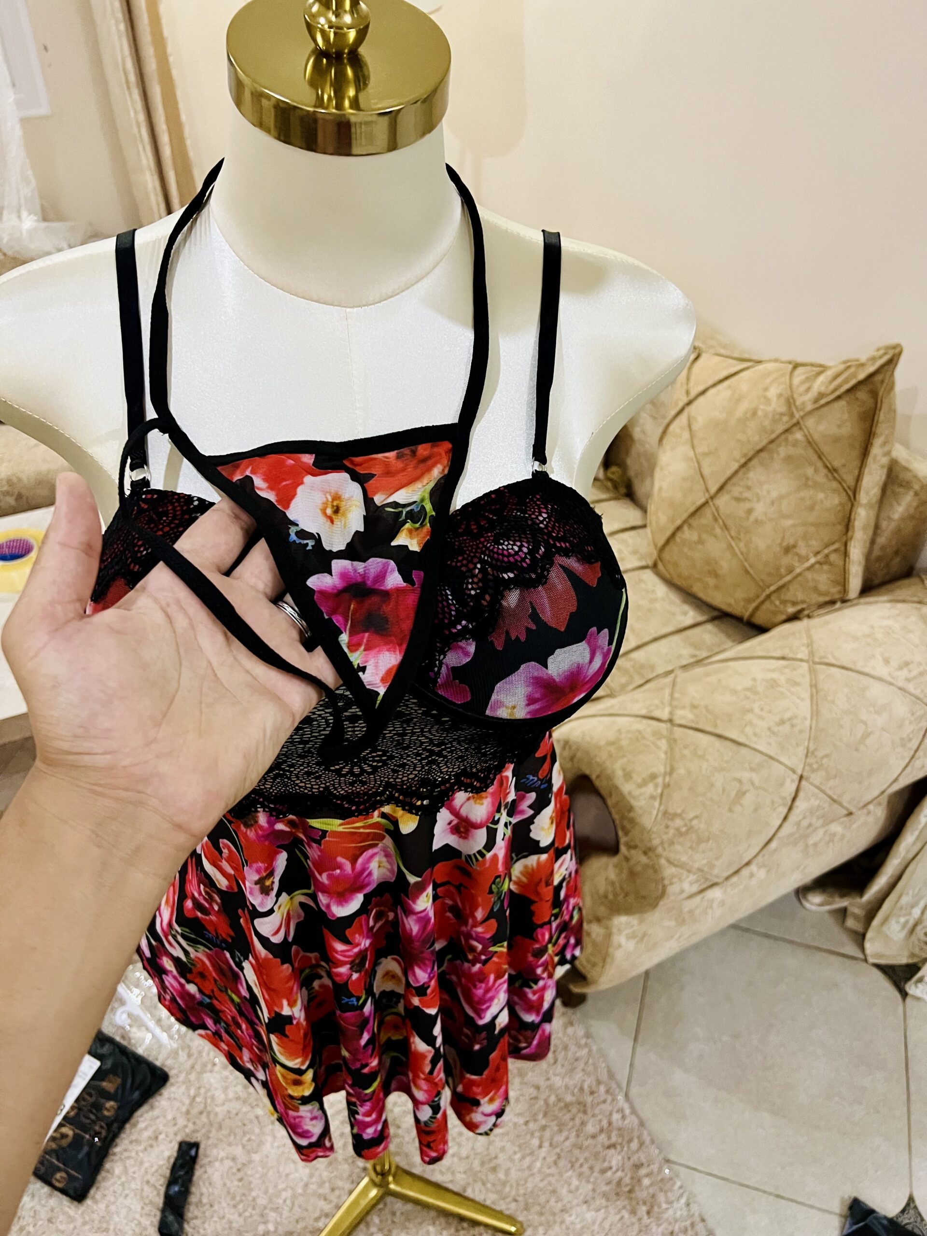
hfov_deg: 53.1
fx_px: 928
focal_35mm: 26
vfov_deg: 67.3
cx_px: 464
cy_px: 618
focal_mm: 5.7
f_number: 1.5
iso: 500
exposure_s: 1/56
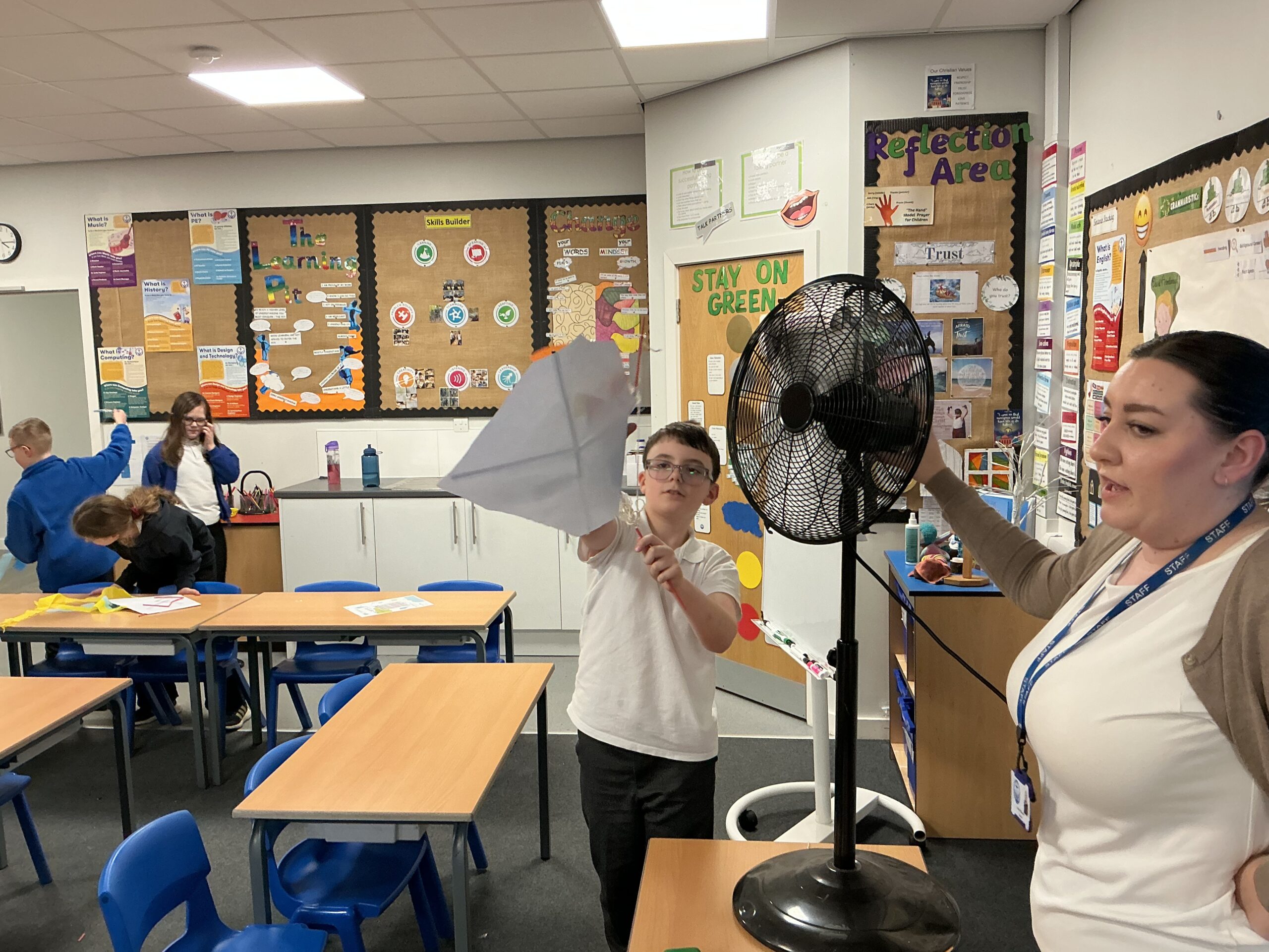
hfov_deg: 61.7
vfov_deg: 48.2
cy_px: 476
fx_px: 1063
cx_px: 634
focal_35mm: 29
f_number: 1.8
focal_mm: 3
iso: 100
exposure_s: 1/60
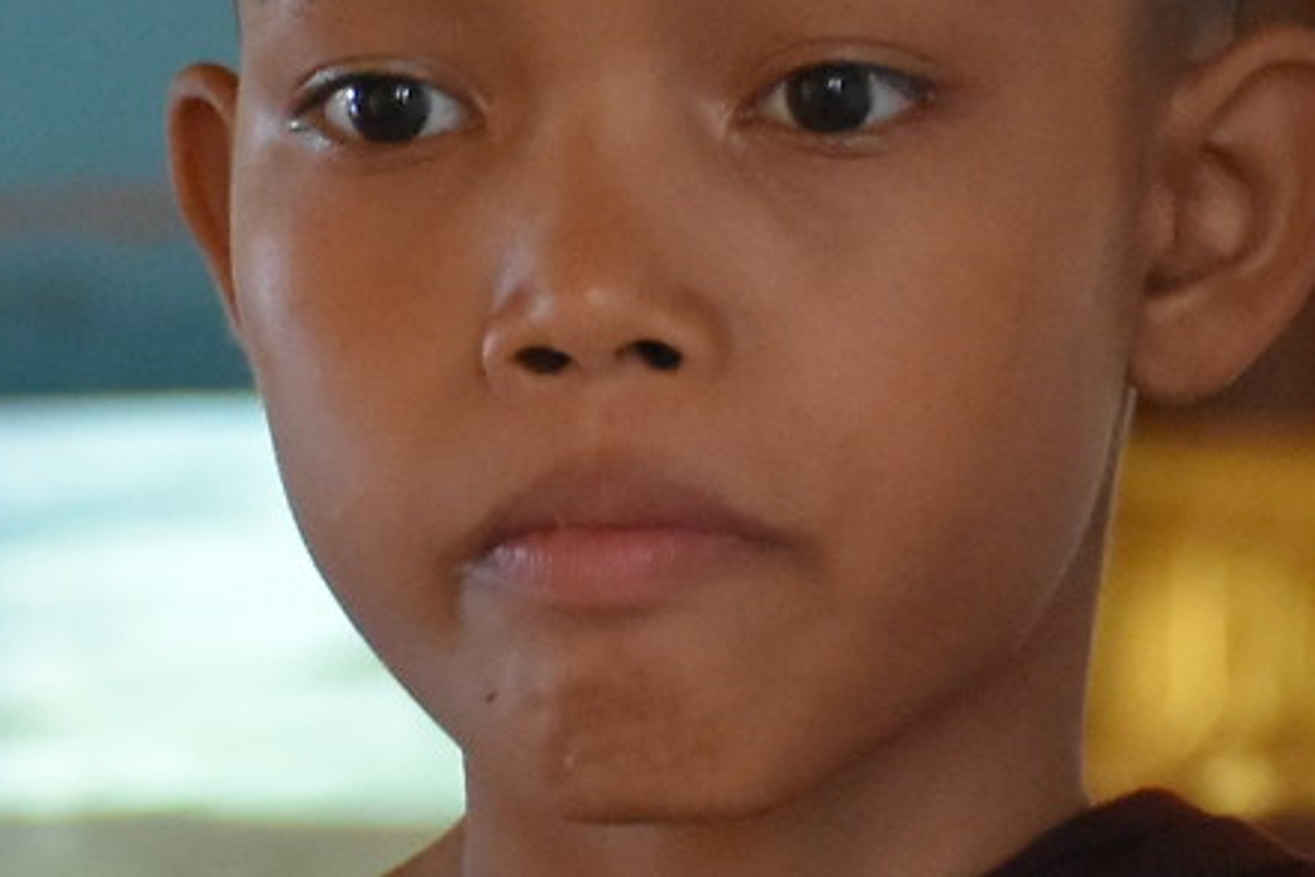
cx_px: 841
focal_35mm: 457
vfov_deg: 3.0
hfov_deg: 4.5
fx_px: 16692
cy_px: 328
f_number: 4.8
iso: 3200
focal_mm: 56
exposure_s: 1/30
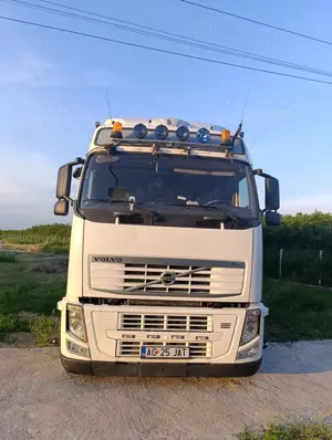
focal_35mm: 23
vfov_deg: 73.8
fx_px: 293
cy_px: 220
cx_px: 166
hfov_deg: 59.0
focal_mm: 6.14
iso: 50
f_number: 1.6
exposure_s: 1/148
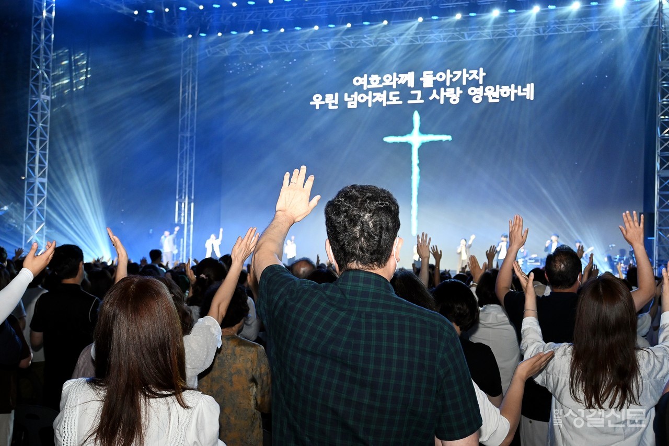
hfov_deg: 37.9
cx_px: 334
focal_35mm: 52
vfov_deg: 25.7
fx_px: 975
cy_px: 223
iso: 1600
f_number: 5.3
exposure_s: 1/60
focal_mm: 35
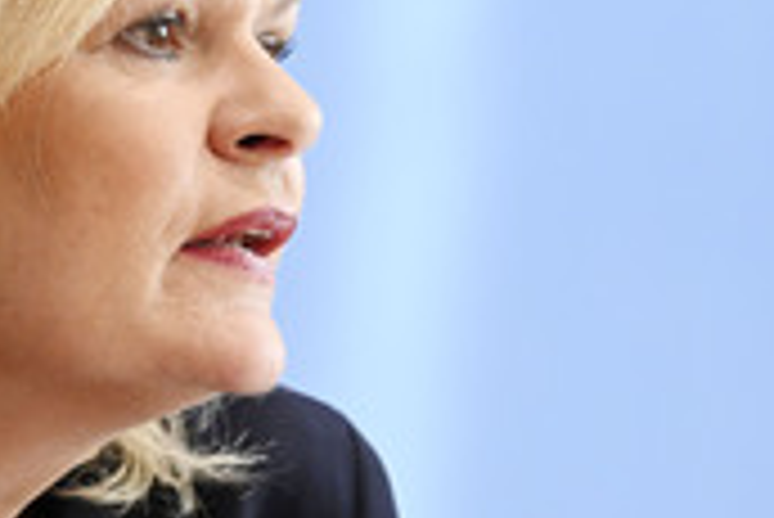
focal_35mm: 393
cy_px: 347
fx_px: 8456
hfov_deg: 5.2
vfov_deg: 3.5
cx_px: -47
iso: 3200
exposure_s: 1/640
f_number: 5.6
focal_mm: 150
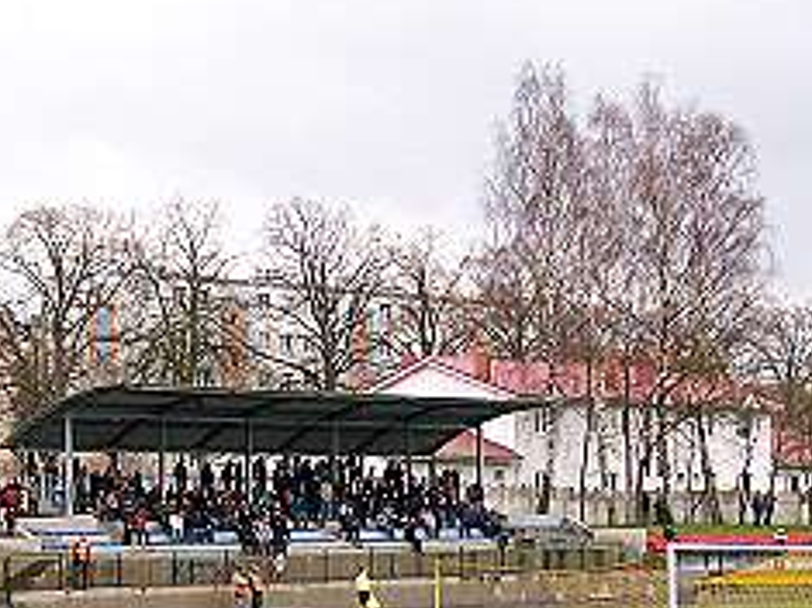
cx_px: 221
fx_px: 2696
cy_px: 586
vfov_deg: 12.7
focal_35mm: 115
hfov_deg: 17.0
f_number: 3
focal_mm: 7.6
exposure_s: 1/310
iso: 80
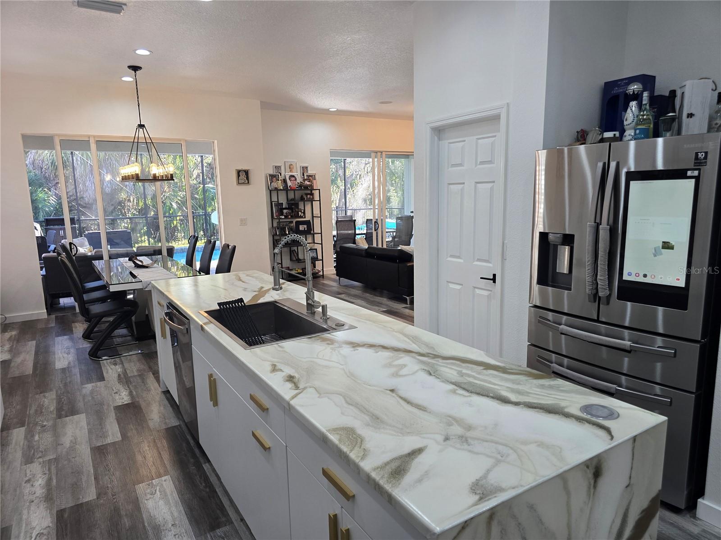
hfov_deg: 73.9
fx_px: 479
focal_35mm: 23
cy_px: 270
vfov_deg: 58.9
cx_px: 360
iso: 125
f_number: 1.7
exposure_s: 1/120
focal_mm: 6.3
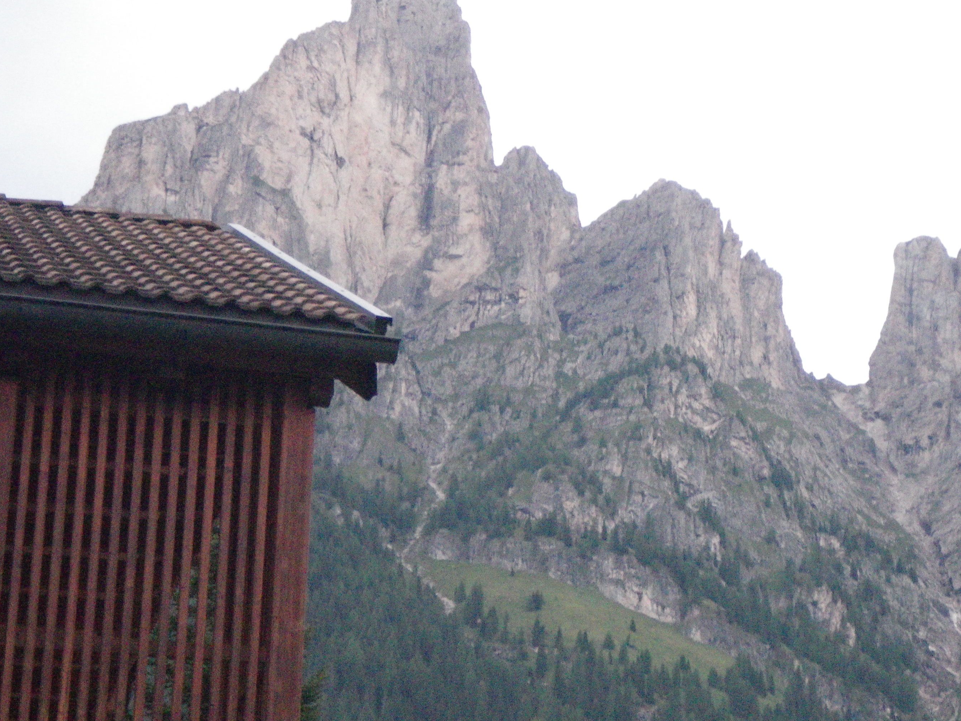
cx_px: 686
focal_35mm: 115
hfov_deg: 17.0
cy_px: 416
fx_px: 3193
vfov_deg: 12.9
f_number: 4.8
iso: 640
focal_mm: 13.7
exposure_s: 1/100
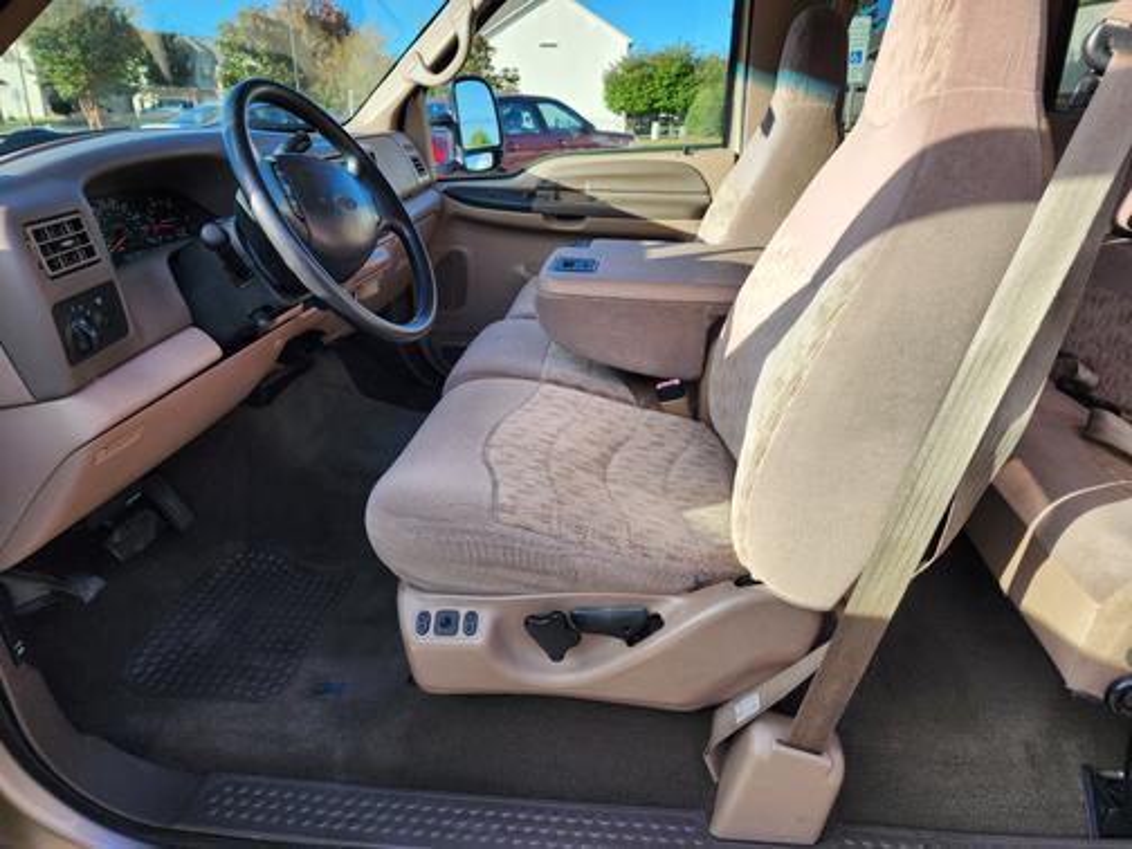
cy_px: 424
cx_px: 566
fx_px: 752
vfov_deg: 58.9
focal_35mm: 23
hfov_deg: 73.9
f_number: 1.8
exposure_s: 1/217
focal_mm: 6.4
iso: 12
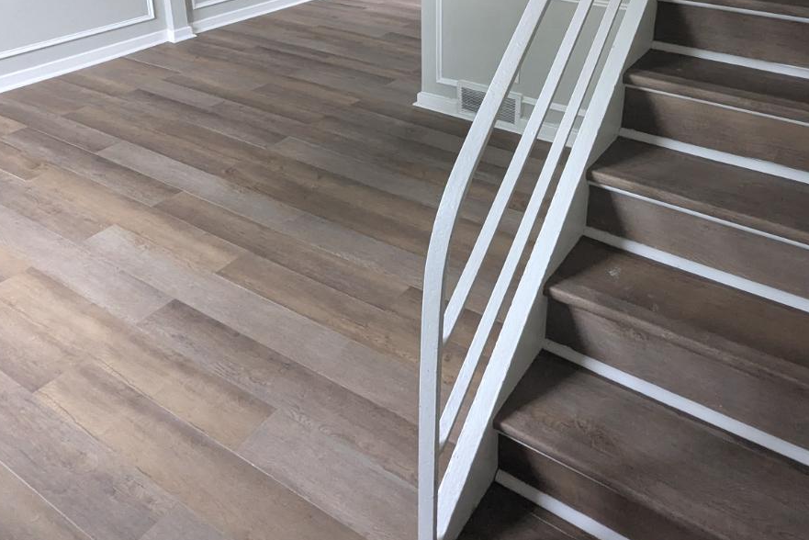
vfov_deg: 42.3
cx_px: 473
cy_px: 84
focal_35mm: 29
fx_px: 652
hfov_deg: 63.2
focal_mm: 2.35
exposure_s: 1/40
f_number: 2.2
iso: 402
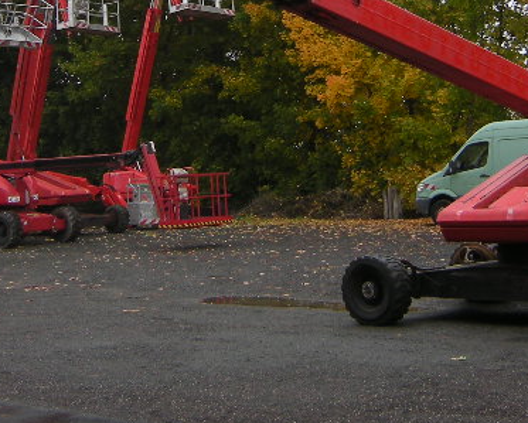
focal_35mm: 75
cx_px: 228
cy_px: -13
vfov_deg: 19.8
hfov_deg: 25.3
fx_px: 1173
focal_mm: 4.7
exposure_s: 1/143
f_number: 2.8
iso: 64
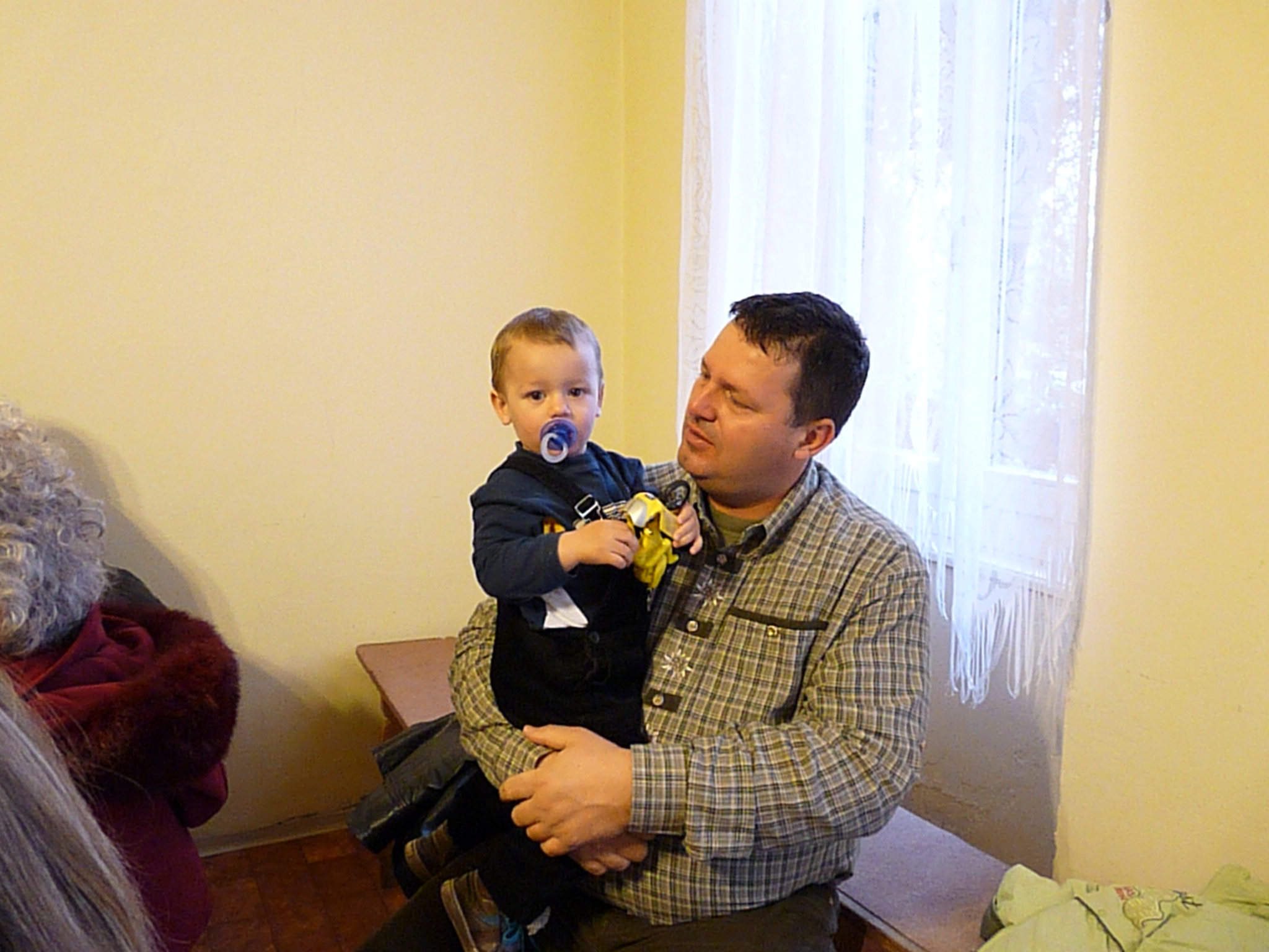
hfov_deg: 65.3
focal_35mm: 27
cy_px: 476
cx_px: 634
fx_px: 990
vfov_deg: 51.4
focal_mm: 4.8
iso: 1000
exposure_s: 1/30
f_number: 2.8
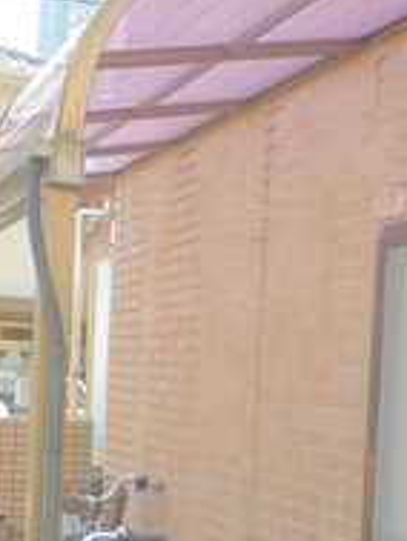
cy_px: 444
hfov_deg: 16.6
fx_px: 1394
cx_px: 288
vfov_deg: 21.7
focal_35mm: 89
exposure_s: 1/250
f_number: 2.8
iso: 80
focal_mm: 5.1
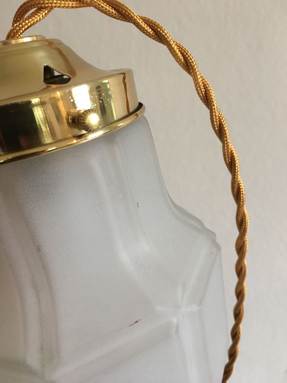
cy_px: 192
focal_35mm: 29
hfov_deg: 48.2
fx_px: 321
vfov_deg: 61.7
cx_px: 144
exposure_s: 1/33
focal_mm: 4.15
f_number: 2.2
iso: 160
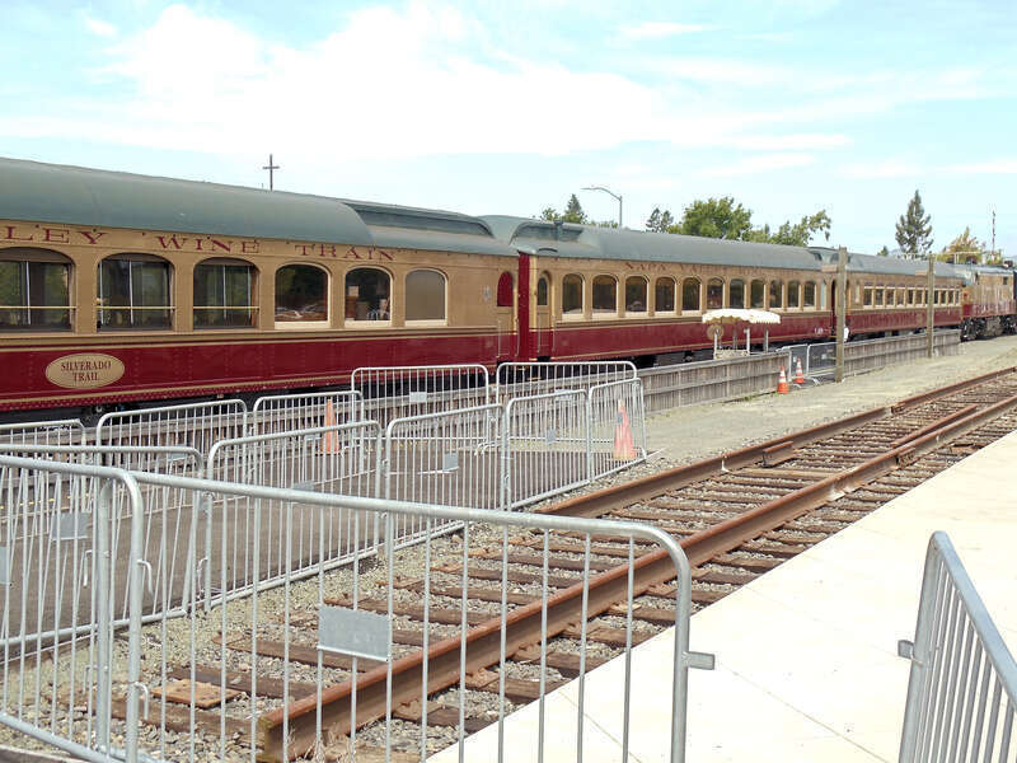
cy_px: 382
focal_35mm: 61
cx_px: 508
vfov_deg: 24.0
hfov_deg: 31.7
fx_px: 1792
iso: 100
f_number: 8.1
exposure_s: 1/100
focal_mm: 8.3
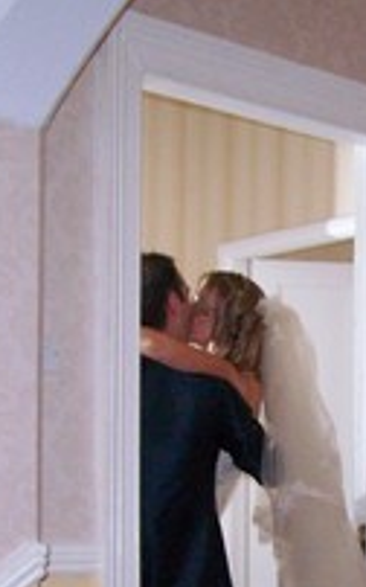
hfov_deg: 14.3
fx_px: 1438
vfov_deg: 22.8
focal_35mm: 90
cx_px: 337
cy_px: 442
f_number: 2.8
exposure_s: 1/60
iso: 400
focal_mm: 6.3
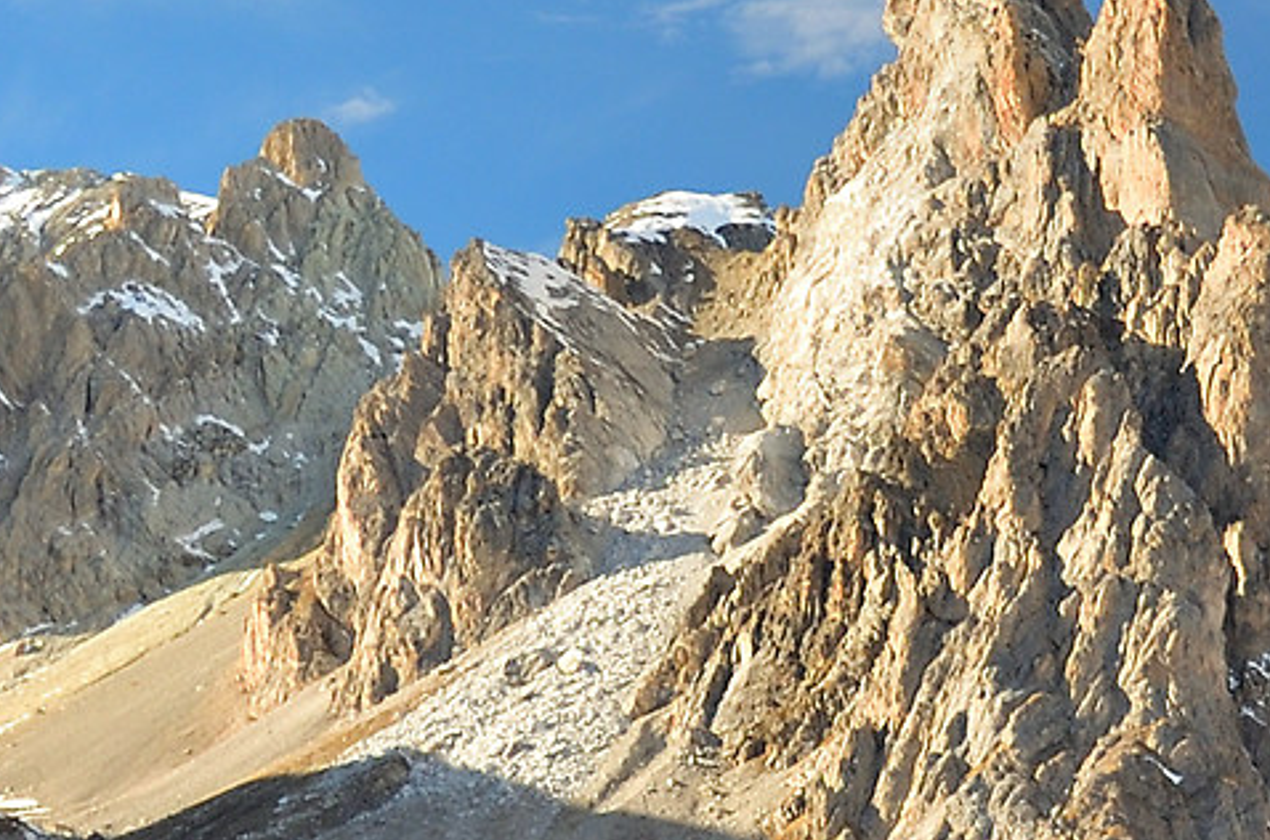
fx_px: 6896
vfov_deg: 7.0
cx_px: 1108
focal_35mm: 196
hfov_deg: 10.5
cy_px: 677
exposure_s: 1/125
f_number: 4.2
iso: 100
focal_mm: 26
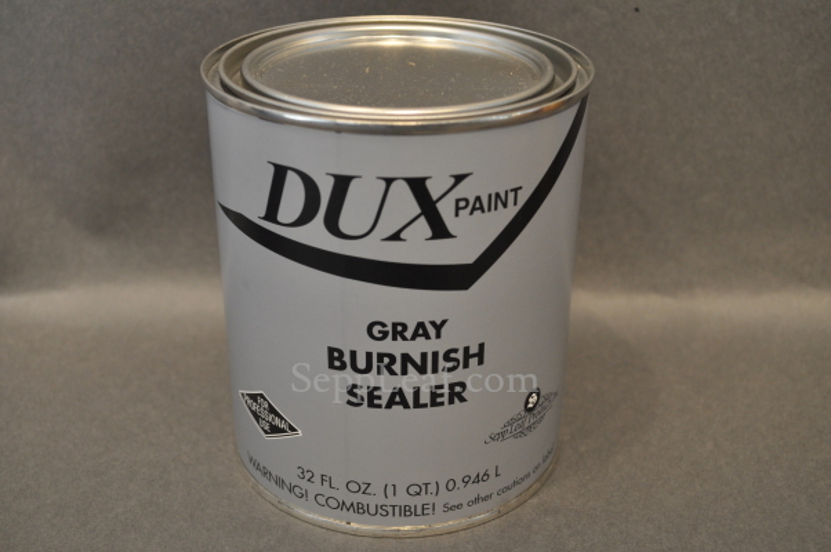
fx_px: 1038
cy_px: 276
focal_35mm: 45
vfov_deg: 29.8
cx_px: 416
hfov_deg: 43.6
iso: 640
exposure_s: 1/60
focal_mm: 30
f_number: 5.6
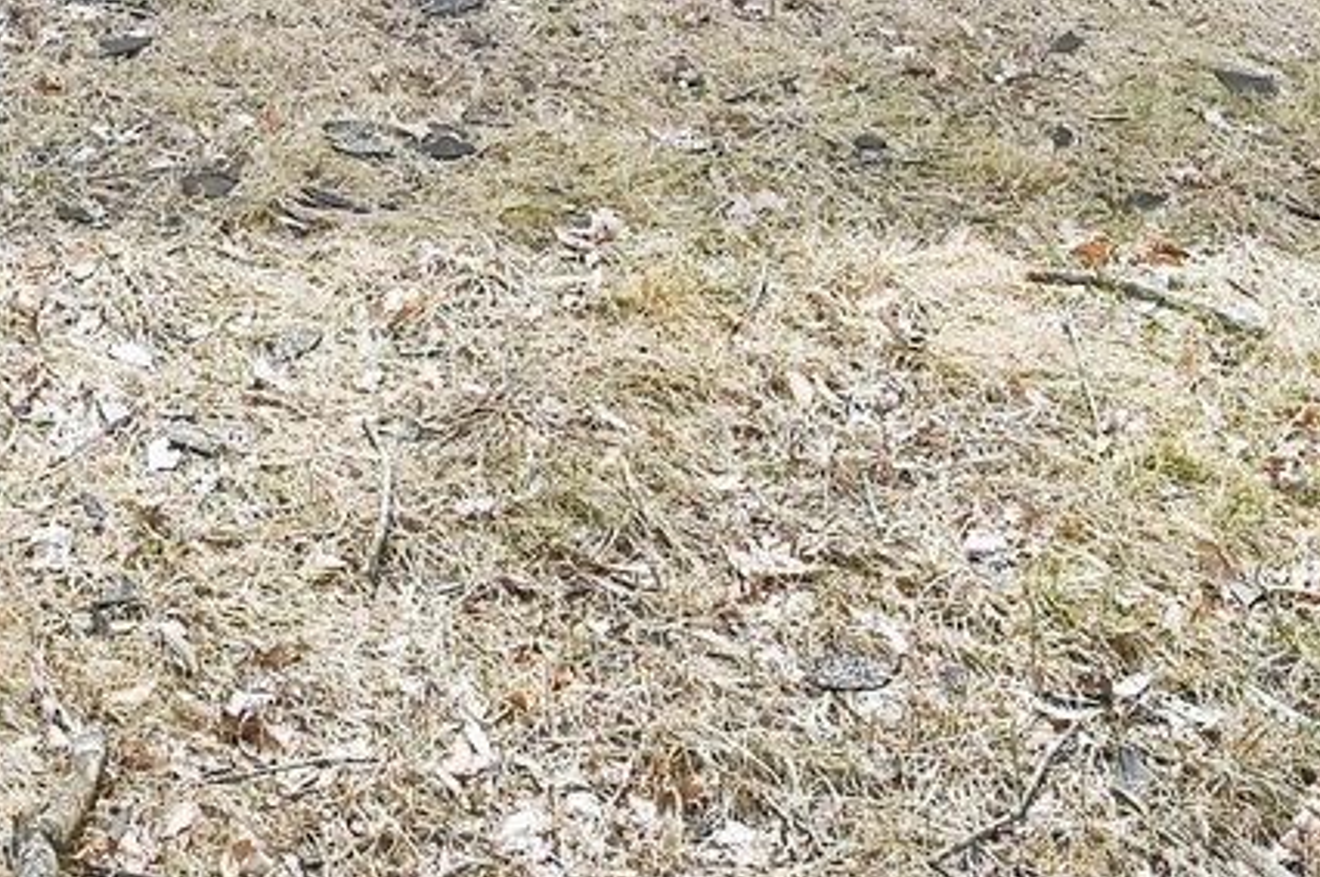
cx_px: -43
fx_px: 2820
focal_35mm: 77
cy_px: -1066
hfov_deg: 24.9
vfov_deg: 13.9
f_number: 11
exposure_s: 1/250
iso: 400
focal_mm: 16
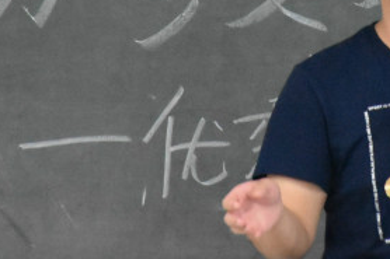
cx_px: 396
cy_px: 20
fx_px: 5240
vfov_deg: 2.8
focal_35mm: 484
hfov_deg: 4.3
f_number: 5.6
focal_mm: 140
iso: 8000
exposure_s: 1/125
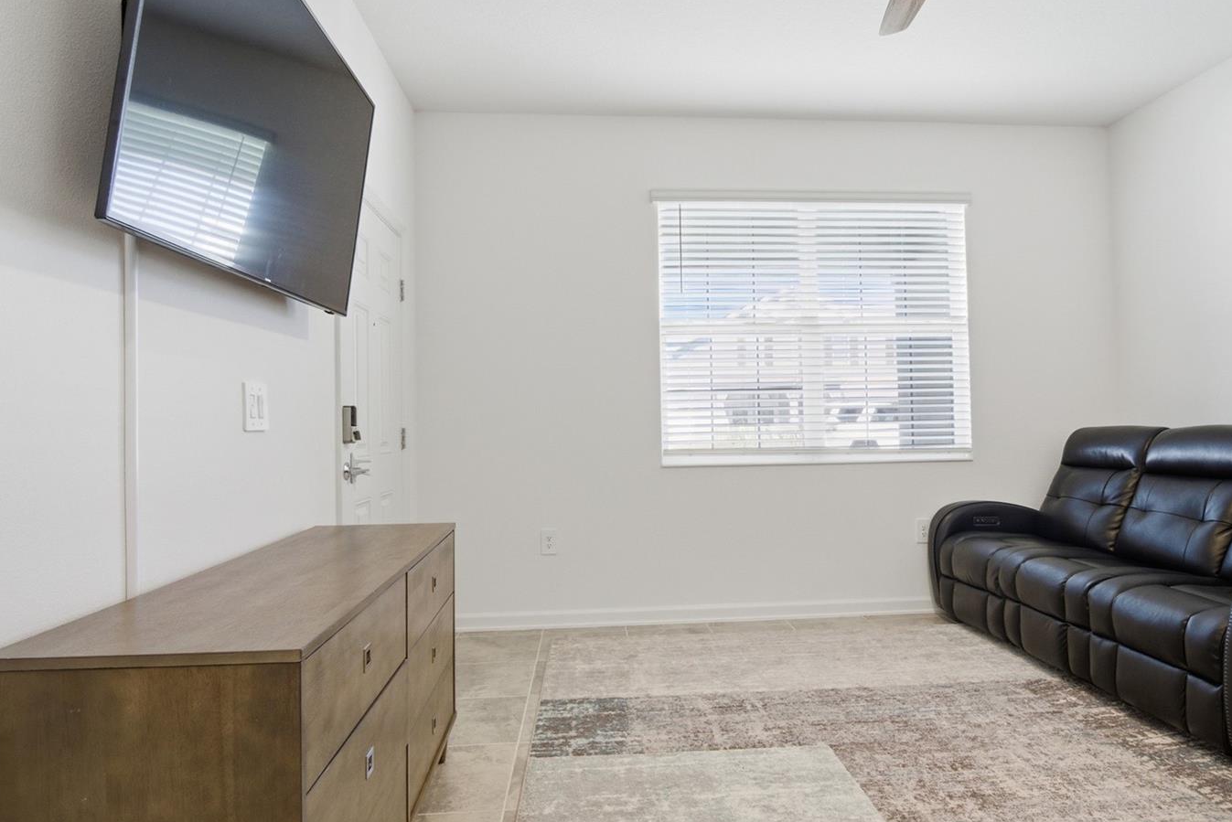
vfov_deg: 63.0
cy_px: 426
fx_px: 671
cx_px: 659
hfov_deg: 85.0
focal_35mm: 20
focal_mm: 11
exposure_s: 1/30
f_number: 9
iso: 250
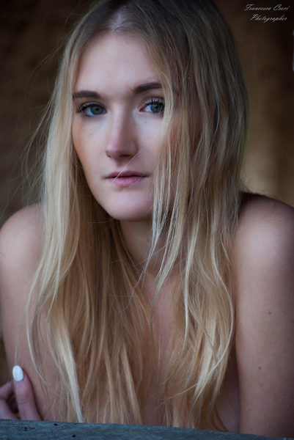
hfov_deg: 10.6
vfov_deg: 15.9
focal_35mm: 129
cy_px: 220
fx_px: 1577
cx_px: 147
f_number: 5.6
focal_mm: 86
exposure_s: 1/125
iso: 200
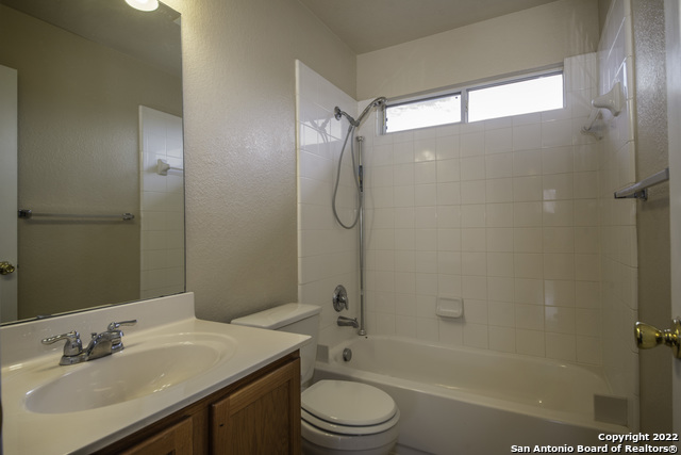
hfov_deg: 86.9
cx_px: 340
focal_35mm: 19
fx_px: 359
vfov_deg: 64.6
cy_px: 228
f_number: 8
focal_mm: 19
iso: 320
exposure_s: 1/60
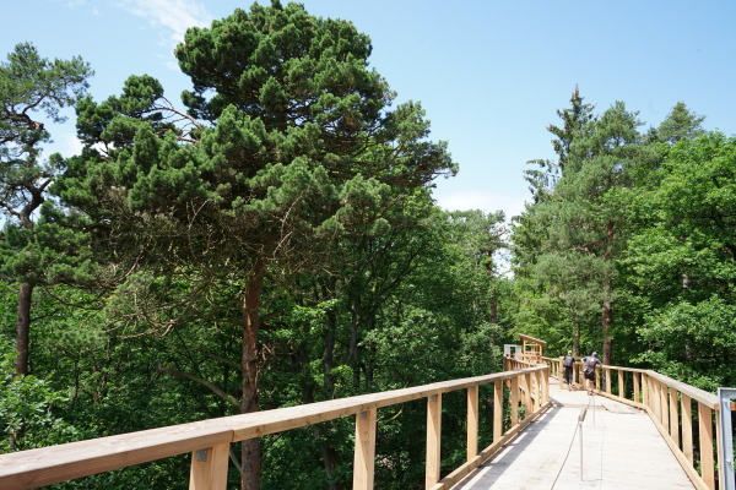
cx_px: 368
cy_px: 245
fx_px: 572
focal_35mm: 28
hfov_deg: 65.5
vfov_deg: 46.4
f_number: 13
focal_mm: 28
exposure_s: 1/160
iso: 400
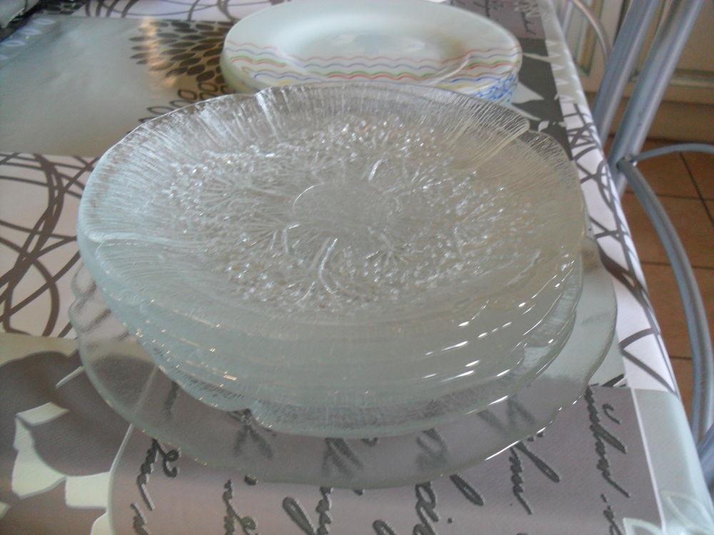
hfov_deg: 52.6
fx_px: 722
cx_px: 357
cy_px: 268
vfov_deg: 40.7
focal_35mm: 35
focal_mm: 6.3
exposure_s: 1/20
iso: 200
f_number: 3
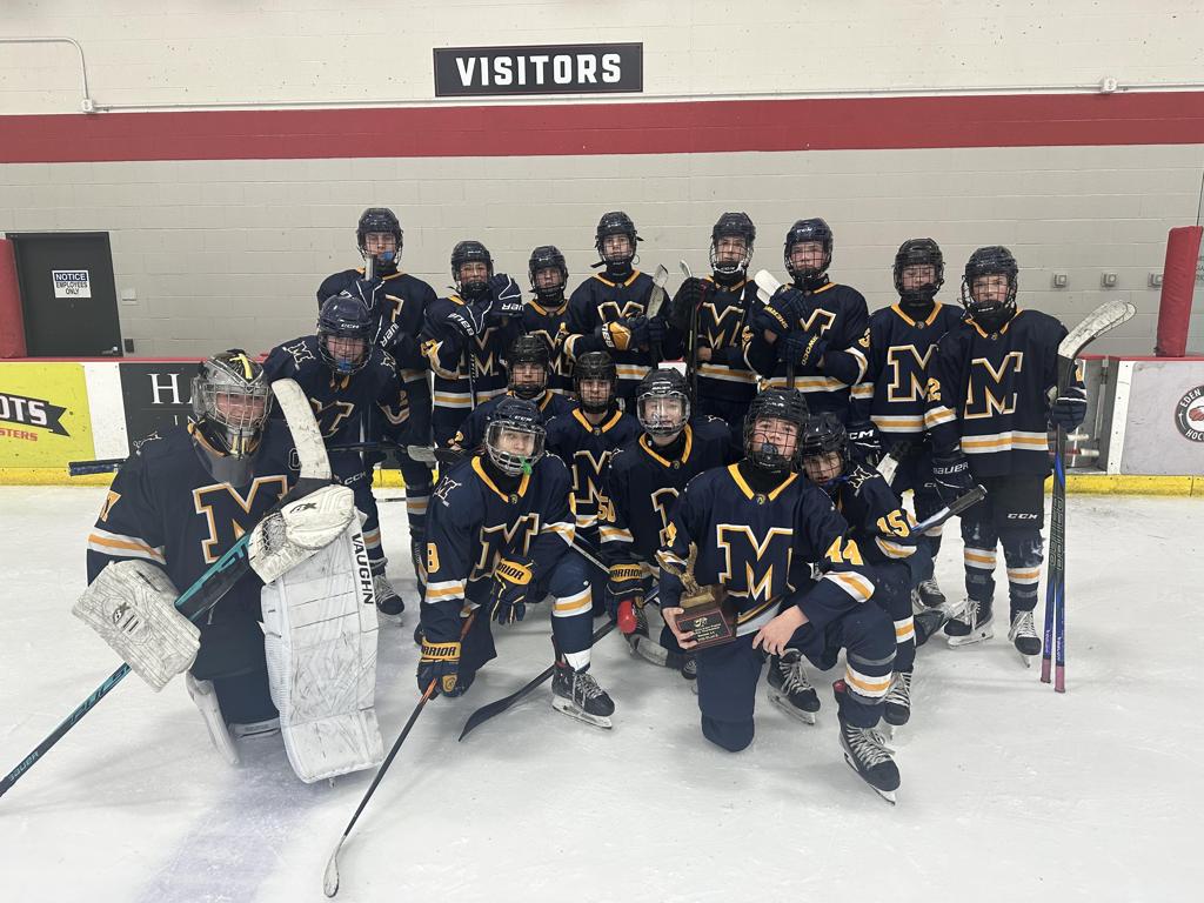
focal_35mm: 24
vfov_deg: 56.8
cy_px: 452
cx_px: 602
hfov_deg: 71.6
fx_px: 835
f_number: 1.78
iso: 125
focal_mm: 6.86
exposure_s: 1/120
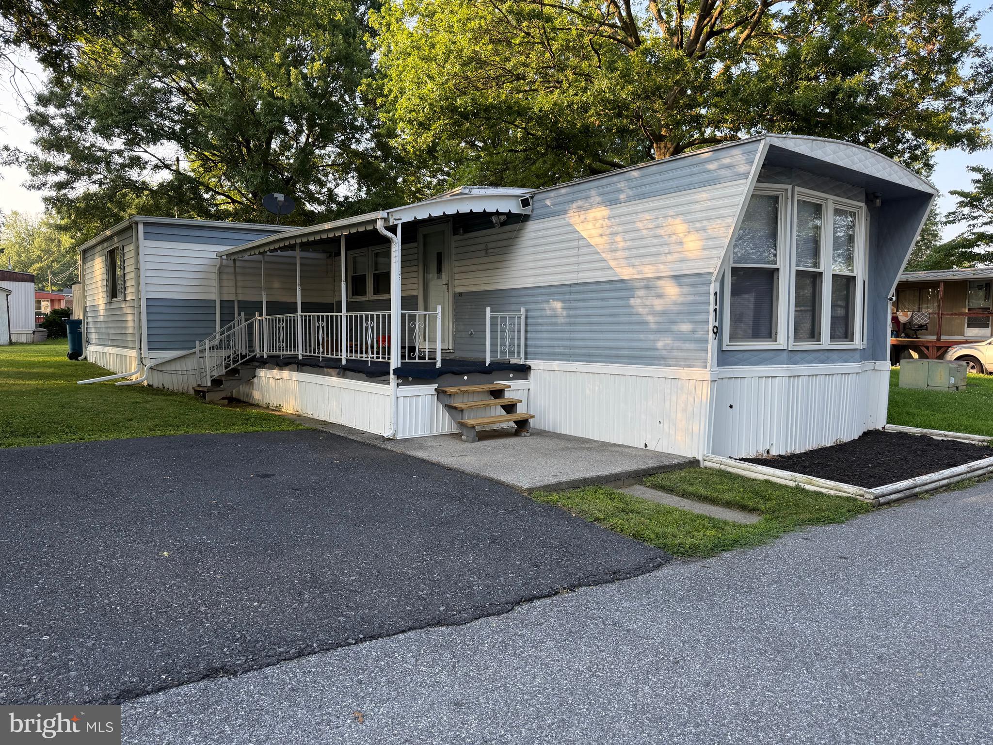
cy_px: 372
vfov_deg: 56.8
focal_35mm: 24
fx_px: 688
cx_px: 496
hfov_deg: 71.6
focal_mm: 6.76
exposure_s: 1/543
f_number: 1.78
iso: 100
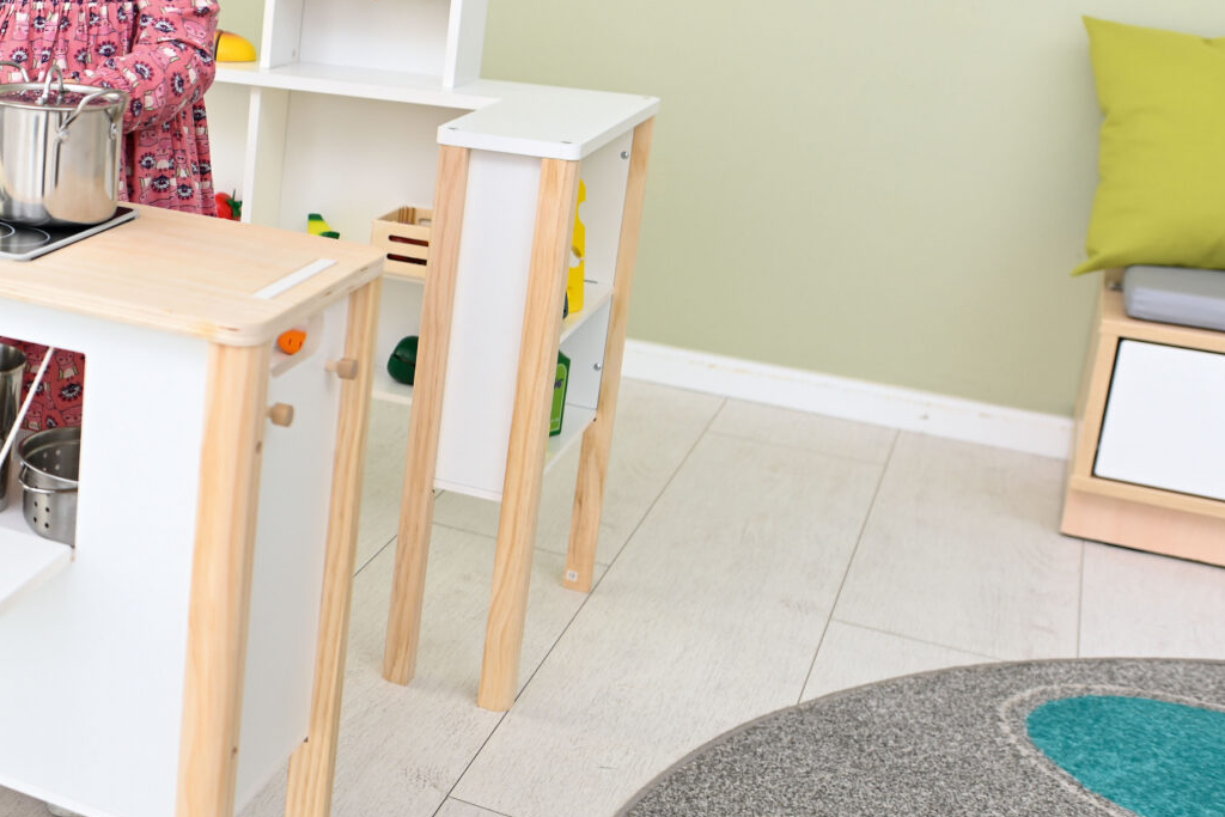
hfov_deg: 33.9
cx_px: -148
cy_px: 264
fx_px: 1702
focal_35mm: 50
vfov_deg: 26.8
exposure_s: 1/200
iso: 64
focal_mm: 20
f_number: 3.2
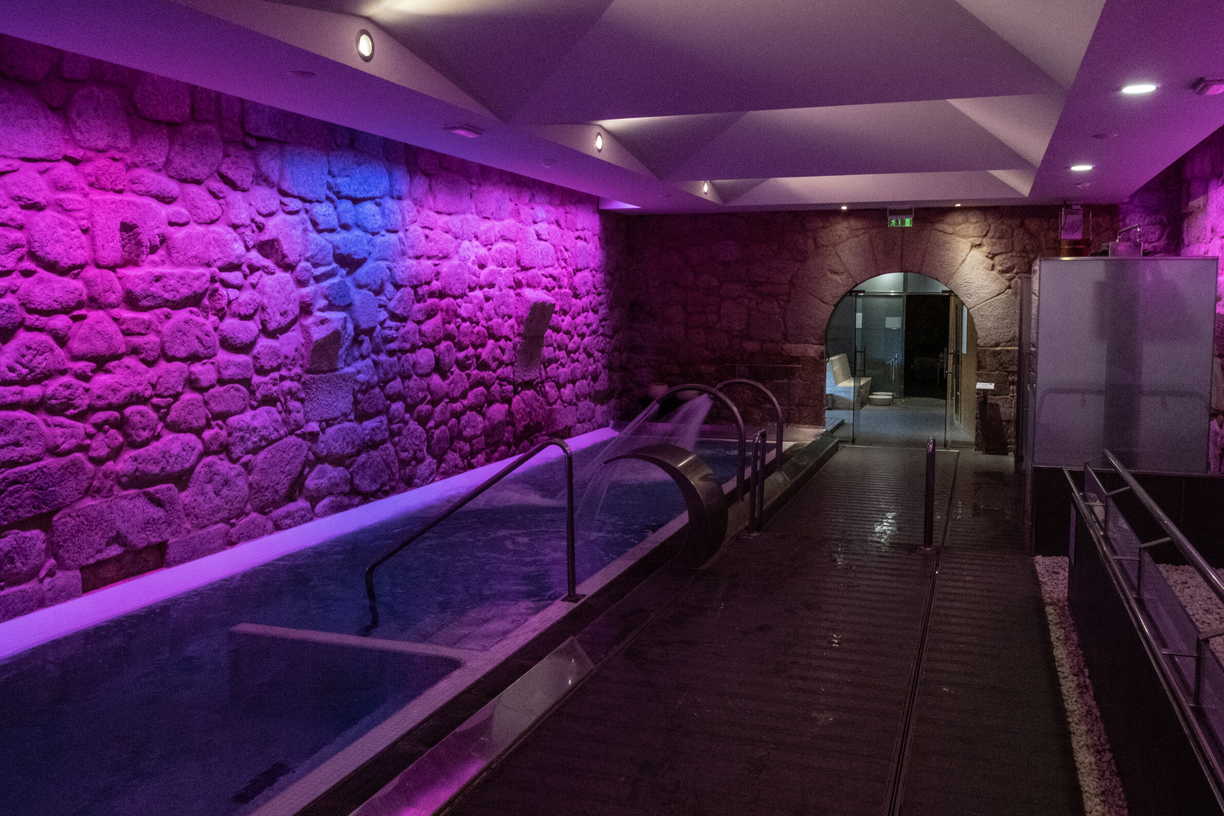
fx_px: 986
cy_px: 386
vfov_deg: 45.0
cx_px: 637
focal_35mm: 29
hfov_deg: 63.6
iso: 2500
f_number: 8
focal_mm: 18
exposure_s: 1/30
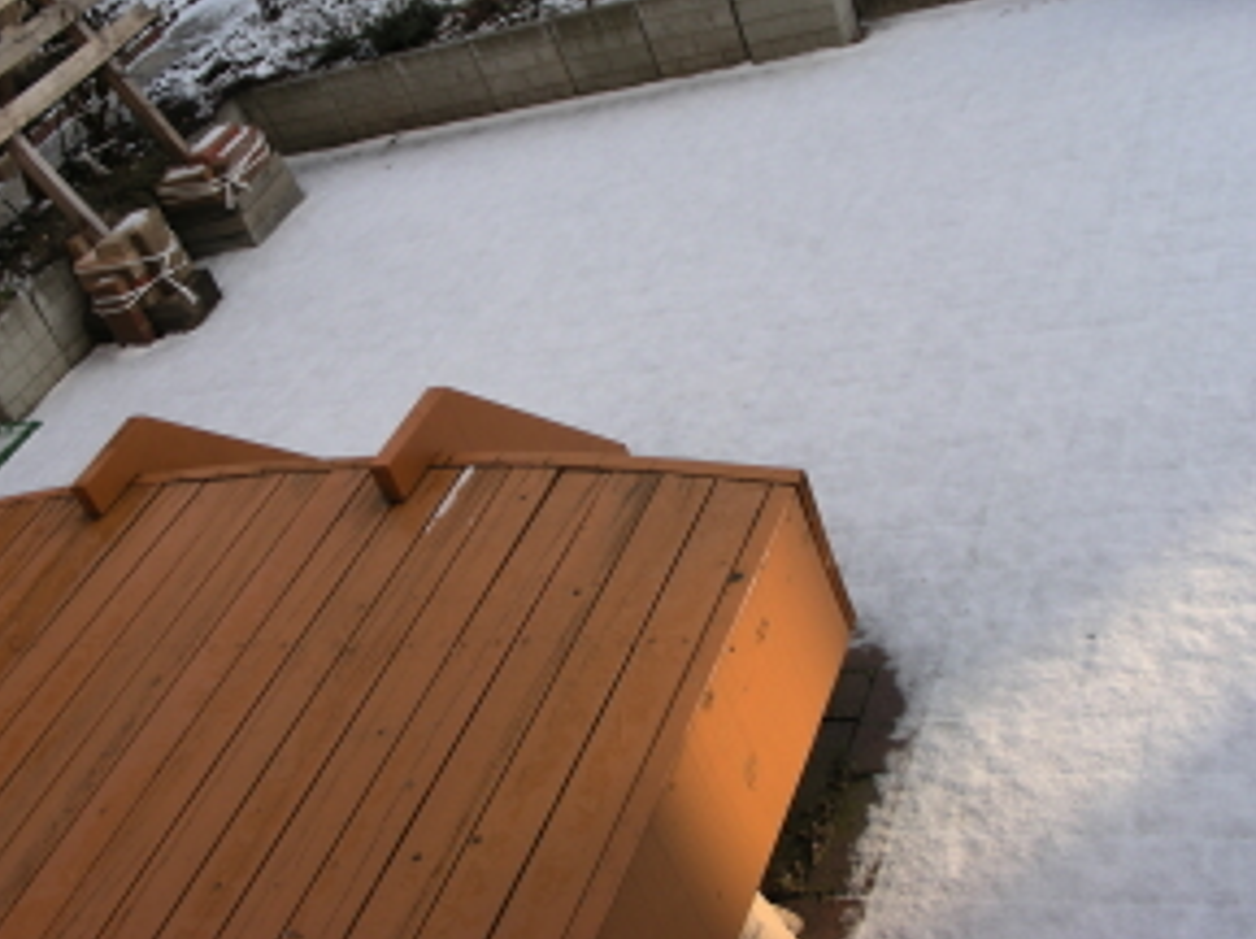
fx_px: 1667
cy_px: 409
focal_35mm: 46
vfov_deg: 31.4
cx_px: 608
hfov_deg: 41.3
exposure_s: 1/119
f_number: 3.5
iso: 50
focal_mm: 6.3
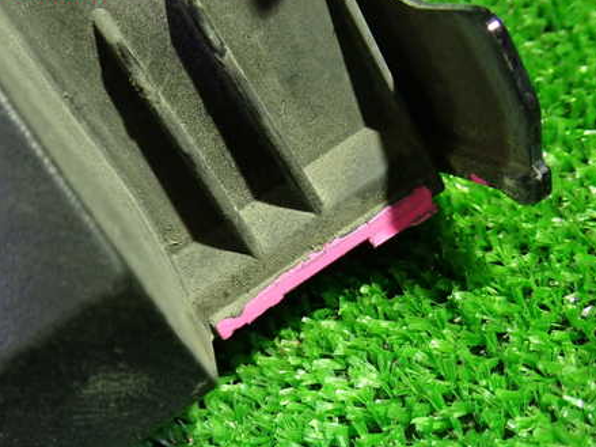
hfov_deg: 45.6
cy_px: 277
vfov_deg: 34.9
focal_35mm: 41
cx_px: 253
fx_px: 706
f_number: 2.3
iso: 800
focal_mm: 5.4
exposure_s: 1/20
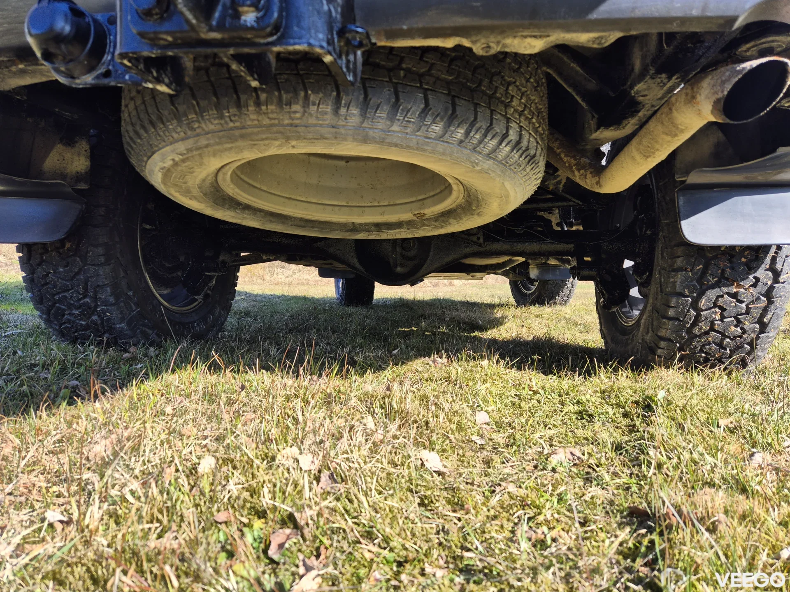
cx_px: 395
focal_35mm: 23
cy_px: 296
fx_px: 525
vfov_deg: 58.9
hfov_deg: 73.9
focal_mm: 5.4
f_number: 1.8
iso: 25
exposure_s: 1/382
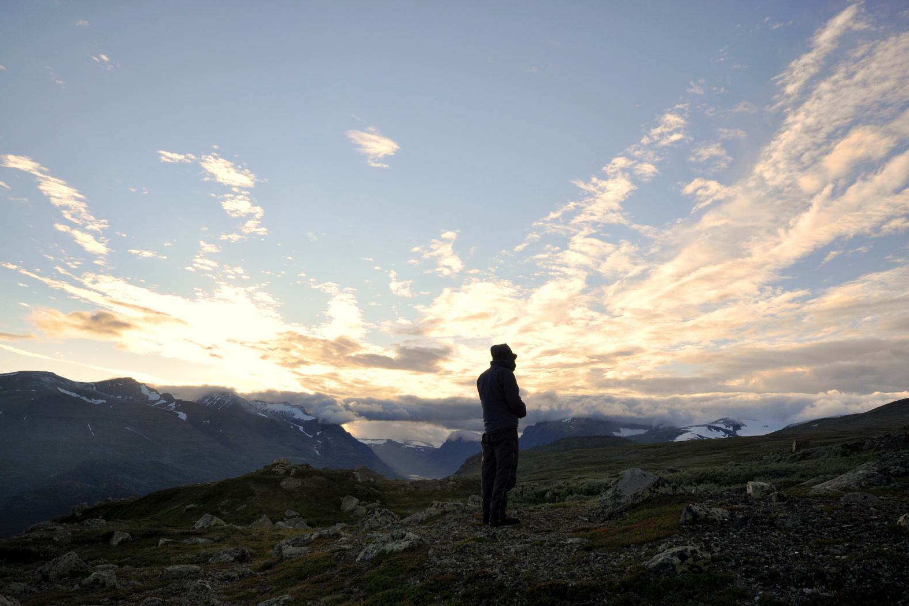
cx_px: 455
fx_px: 783
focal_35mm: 31
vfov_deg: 42.3
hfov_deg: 60.3
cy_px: 312
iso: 200
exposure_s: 1/350
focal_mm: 20
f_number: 9.5
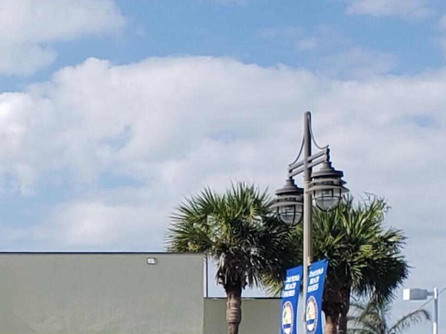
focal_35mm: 94
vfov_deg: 15.1
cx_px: -172
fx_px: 1211
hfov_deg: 19.0
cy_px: 410
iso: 50
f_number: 2.4
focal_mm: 4.3
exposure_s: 1/1680
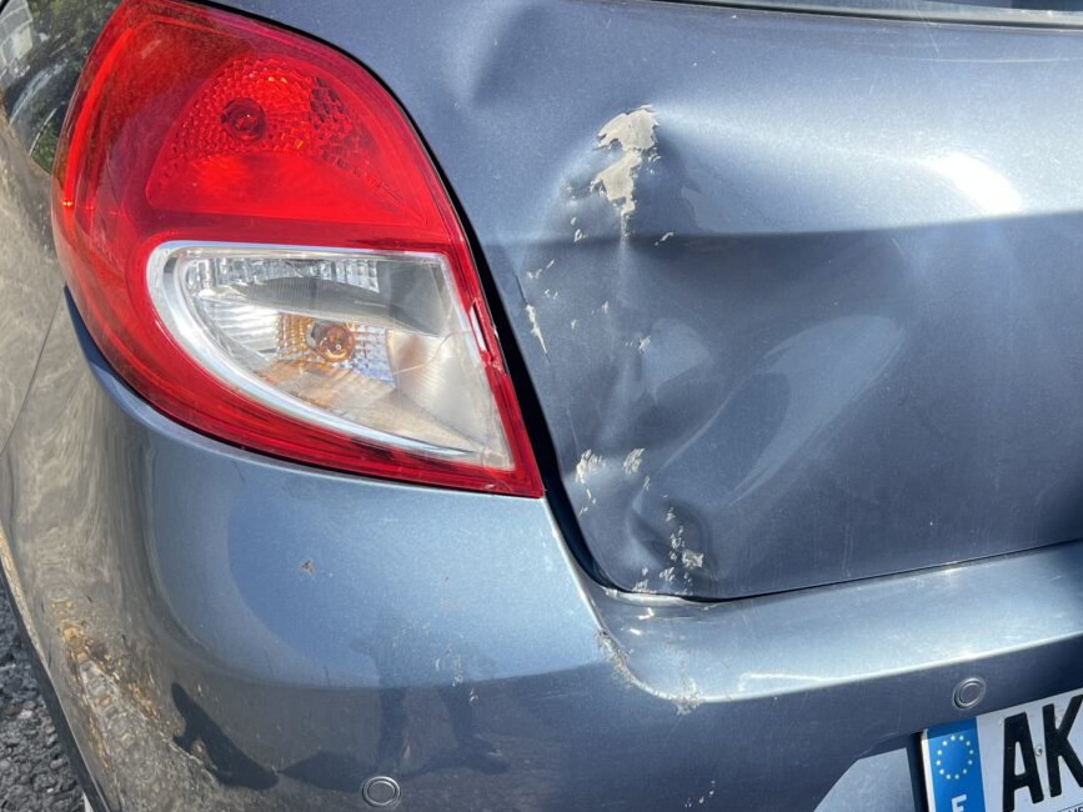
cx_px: 648
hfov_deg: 41.9
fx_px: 1408
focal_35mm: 45
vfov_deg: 32.1
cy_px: 460
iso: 50
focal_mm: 5.7
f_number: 1.5
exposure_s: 1/1934
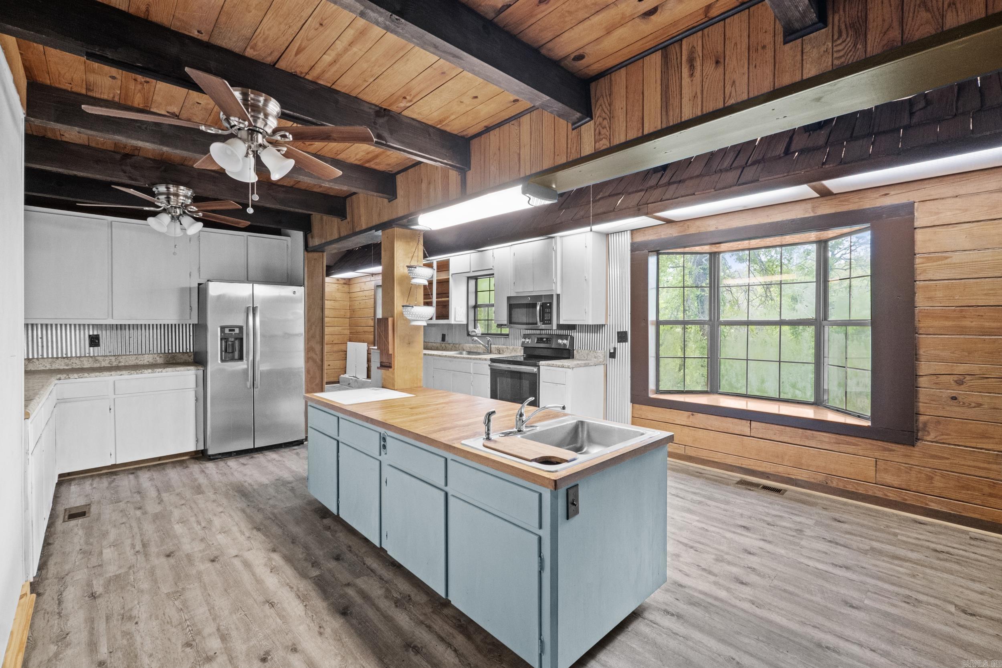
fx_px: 417
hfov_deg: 100.4
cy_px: 334
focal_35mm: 15
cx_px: 501
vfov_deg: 77.3
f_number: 8
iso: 800
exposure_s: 1/1.67
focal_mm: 10
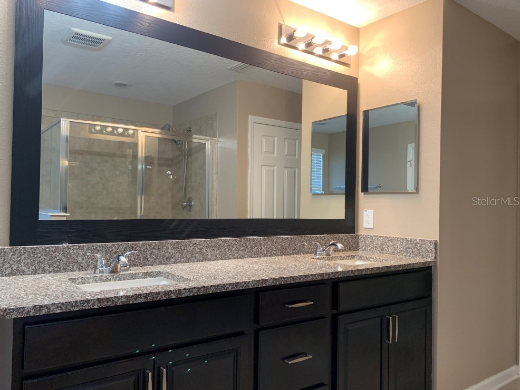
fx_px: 406
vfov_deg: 51.4
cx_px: 252
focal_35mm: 27
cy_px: 201
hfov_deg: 65.3
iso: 100
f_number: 1.8
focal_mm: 4.25
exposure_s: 1/60
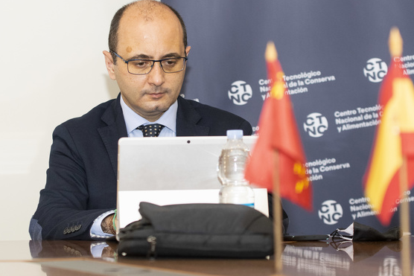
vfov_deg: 10.1
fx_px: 1564
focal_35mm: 136
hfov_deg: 15.1
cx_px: 206
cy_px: 121
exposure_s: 1/200
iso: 1000
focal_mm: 70
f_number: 4
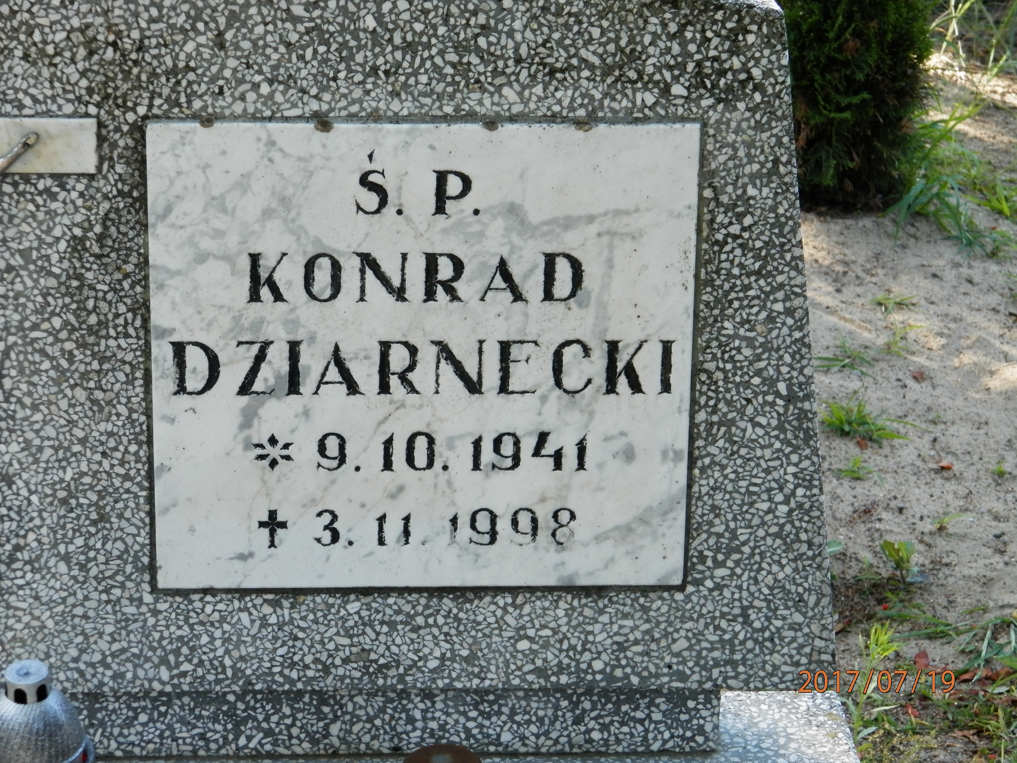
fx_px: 3114
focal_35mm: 106
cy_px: 382
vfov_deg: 14.0
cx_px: 508
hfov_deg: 18.5
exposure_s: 1/100
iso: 200
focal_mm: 19
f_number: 4.5
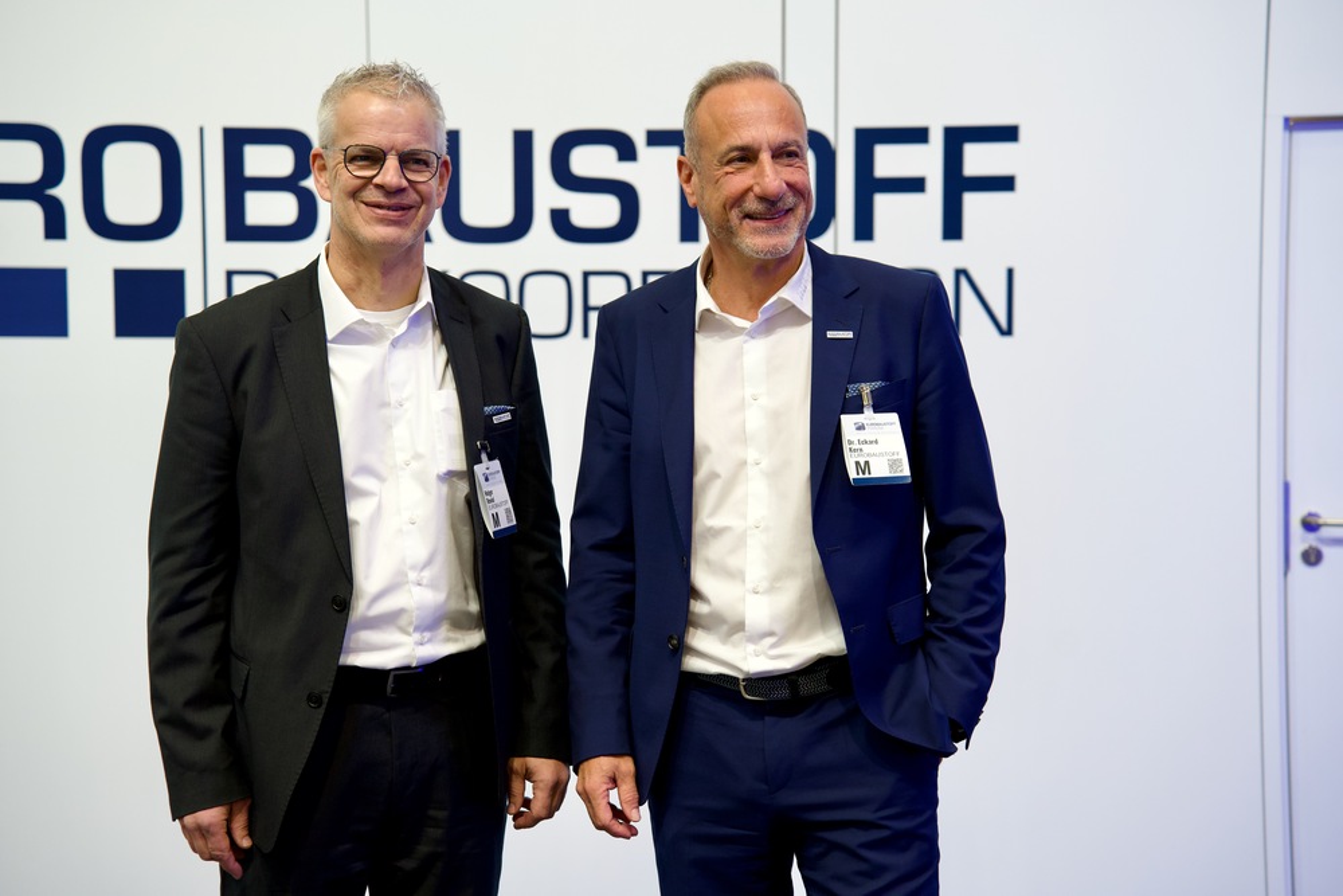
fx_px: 2574
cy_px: 448
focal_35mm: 69
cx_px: 672
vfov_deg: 19.7
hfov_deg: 29.2
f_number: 4
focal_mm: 69
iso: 1250
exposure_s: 1/160
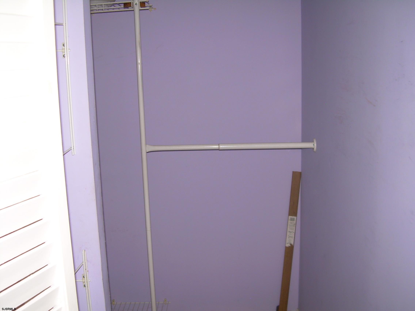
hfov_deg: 49.0
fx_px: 456
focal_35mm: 38
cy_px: 156
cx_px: 208
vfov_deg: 37.7
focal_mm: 6.3
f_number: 2.8
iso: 50
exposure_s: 1/60
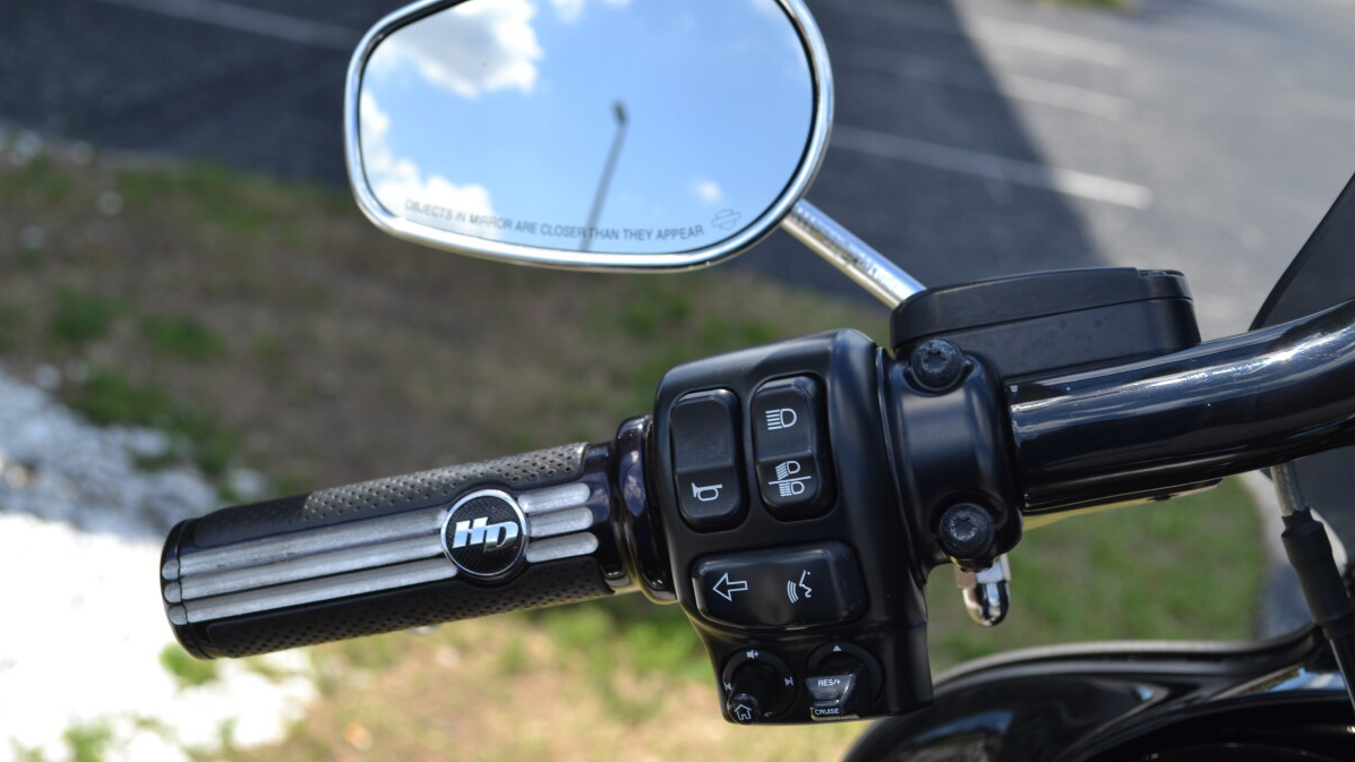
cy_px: 335
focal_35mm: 63
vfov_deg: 19.1
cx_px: 677
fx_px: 2263
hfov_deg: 33.3
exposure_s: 1/200
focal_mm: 40
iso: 100
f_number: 7.1
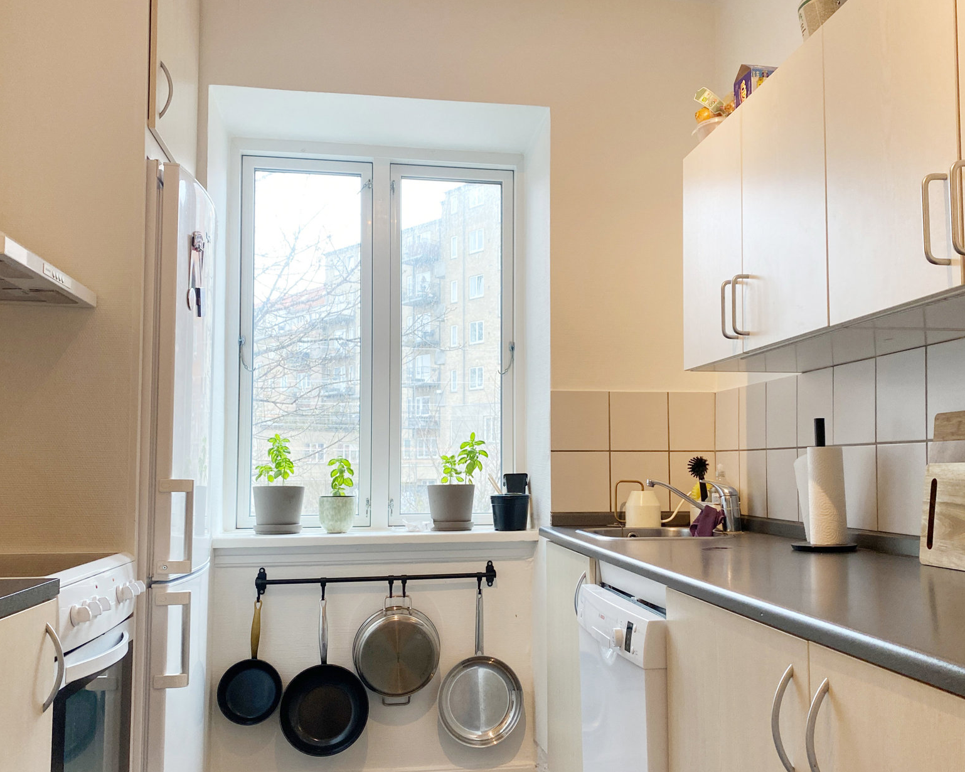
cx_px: 514
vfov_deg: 44.5
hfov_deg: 54.2
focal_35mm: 33
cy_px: 424
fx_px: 942
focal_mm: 4.25
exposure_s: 1/100
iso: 125
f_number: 1.8
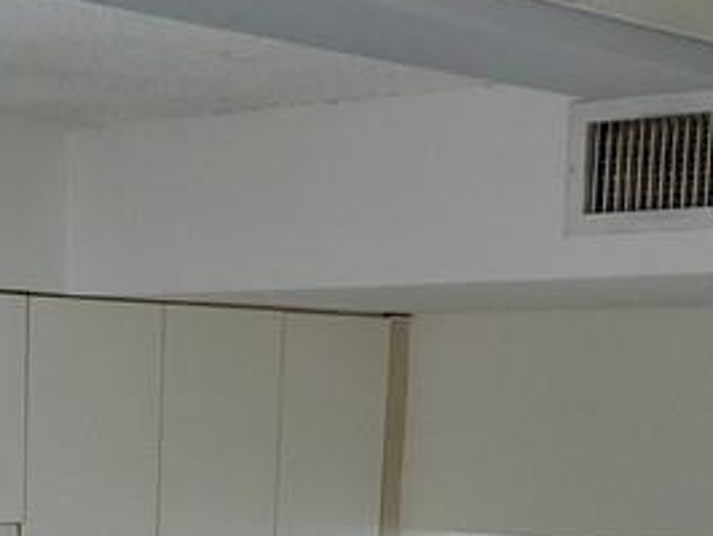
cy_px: 783
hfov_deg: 19.3
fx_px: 2062
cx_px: 102
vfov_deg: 14.0
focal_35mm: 100
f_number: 1.5
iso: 125
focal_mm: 4.3
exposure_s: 1/25
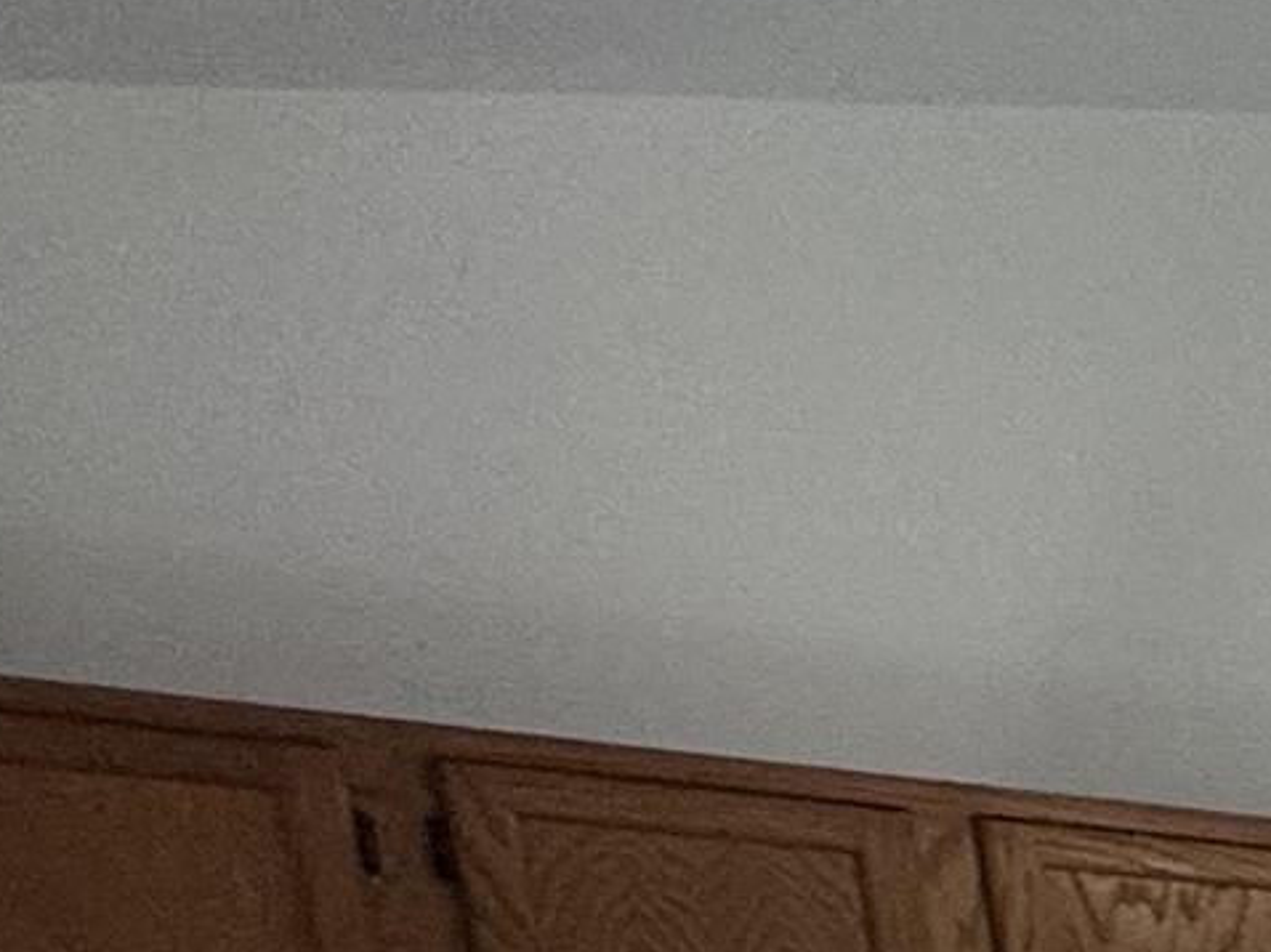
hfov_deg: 10.9
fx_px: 3303
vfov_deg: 13.2
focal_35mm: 90
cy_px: 2130
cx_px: 4002
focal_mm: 2.22
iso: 64
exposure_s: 1/120
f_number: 2.2
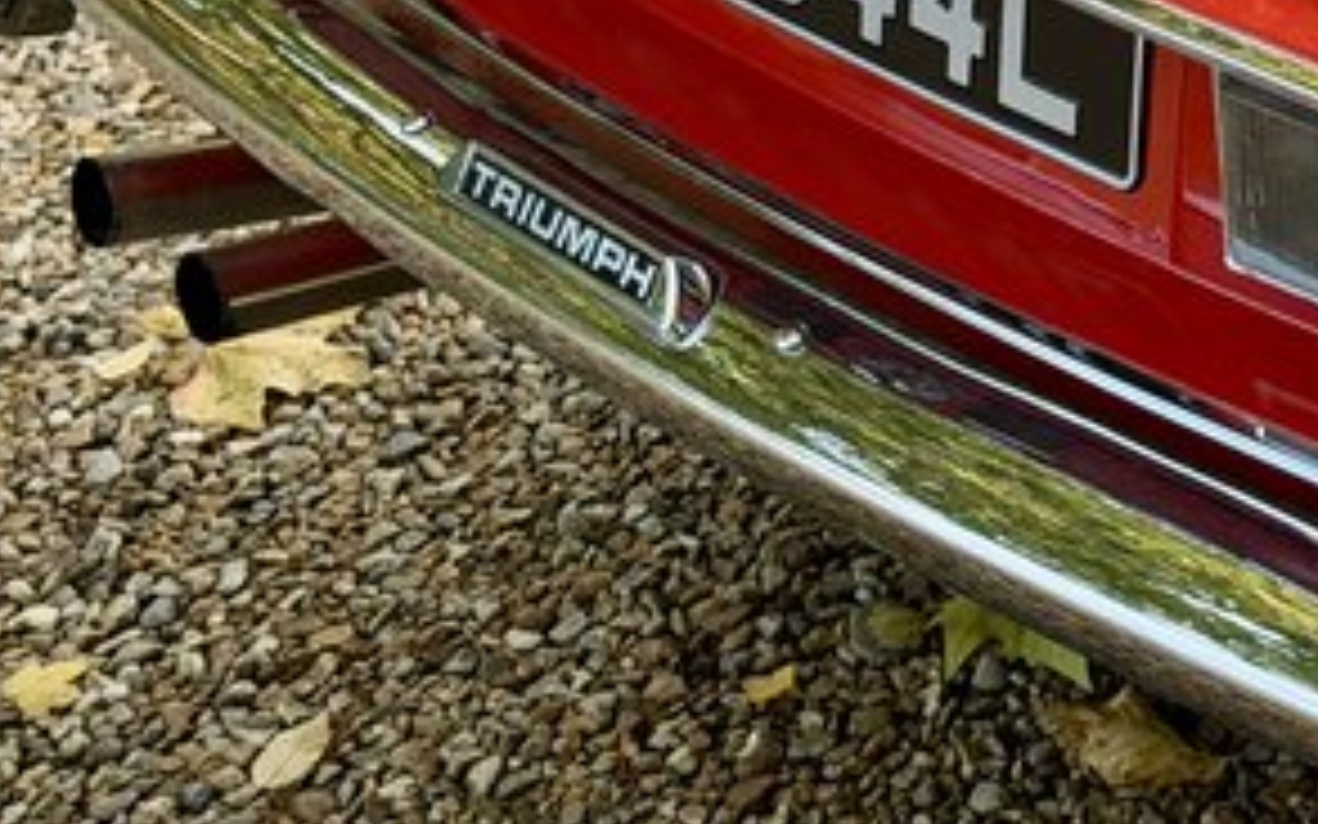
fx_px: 4992
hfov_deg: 14.6
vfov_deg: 9.3
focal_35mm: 139
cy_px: -95
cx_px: 1588
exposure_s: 1/530
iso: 100
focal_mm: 6.76
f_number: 1.78
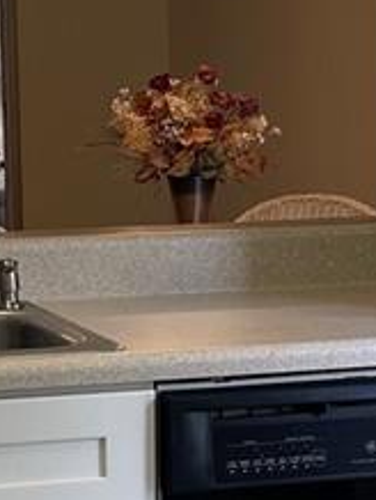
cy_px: 349
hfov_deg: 10.4
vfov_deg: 13.8
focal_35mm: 143
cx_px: 213
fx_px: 2067
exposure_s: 1/60
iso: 64
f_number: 1.6
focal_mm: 5.1
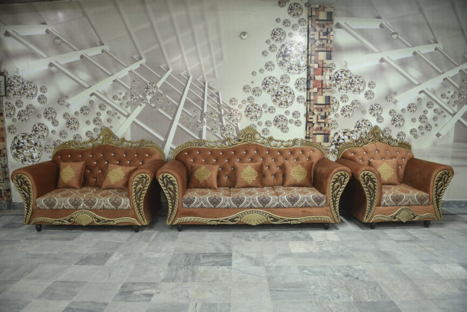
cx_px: 234
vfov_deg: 53.2
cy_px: 156
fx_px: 311
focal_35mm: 24
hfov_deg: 73.7
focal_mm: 24
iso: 1600
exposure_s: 1/125
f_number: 3.2
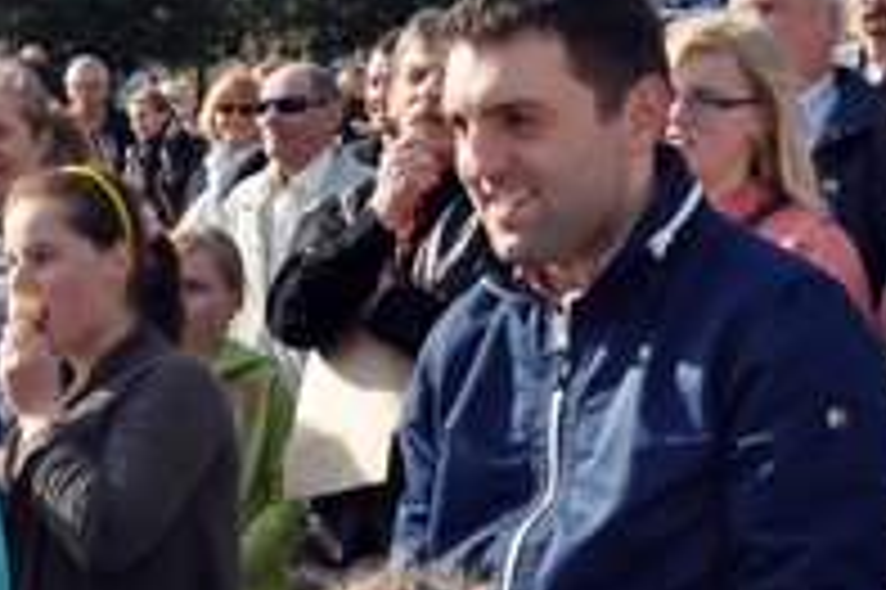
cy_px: 176
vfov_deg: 8.7
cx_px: -139
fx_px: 3885
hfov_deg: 12.7
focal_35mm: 158
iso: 250
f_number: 14
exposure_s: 1/160
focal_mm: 32
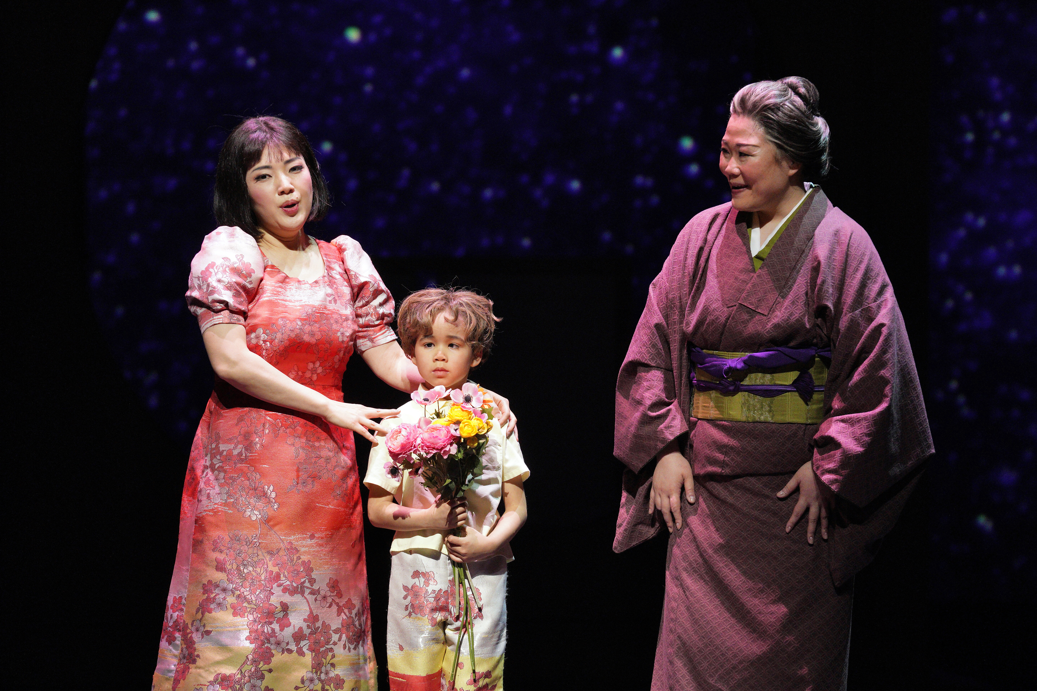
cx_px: 518
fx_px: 5675
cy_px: 346
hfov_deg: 10.4
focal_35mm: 197
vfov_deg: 7.0
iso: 4000
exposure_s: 1/160
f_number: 5.6
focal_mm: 197
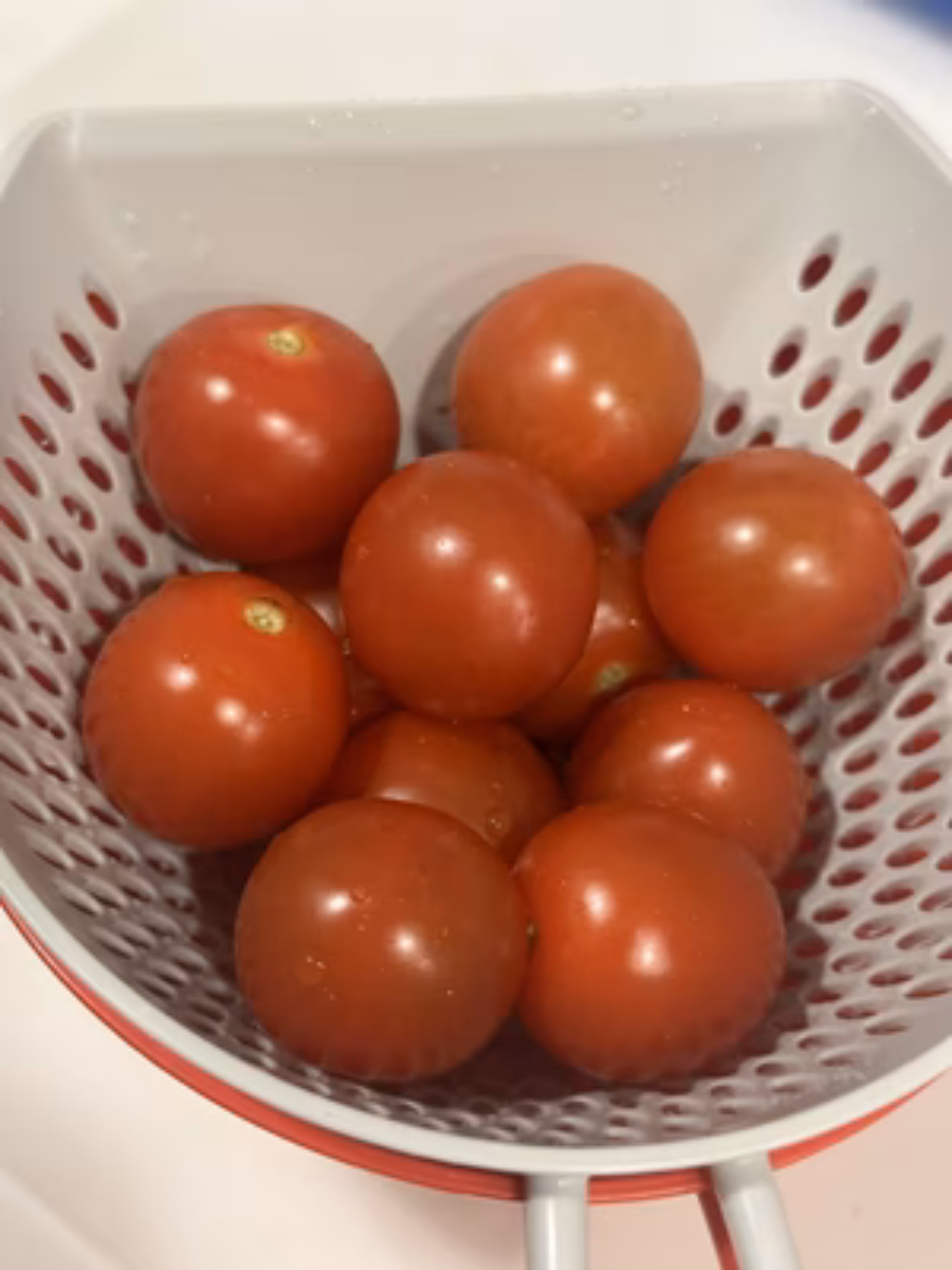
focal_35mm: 48
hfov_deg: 30.3
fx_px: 1760
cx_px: 476
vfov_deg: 39.7
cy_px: 635
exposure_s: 1/33
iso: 320
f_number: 1.78
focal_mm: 6.86
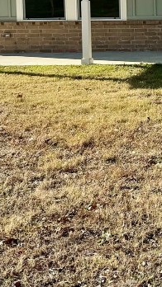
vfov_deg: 25.8
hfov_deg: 13.9
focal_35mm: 77
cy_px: -16
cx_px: 298
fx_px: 587
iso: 80
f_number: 1.78
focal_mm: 6.86
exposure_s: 1/4608
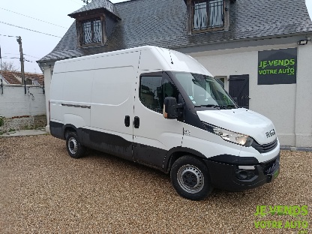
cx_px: 156
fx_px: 216
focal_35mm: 24
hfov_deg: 71.6
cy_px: 117
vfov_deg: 56.8
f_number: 1.7
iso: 78
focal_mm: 5.24
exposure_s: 1/100
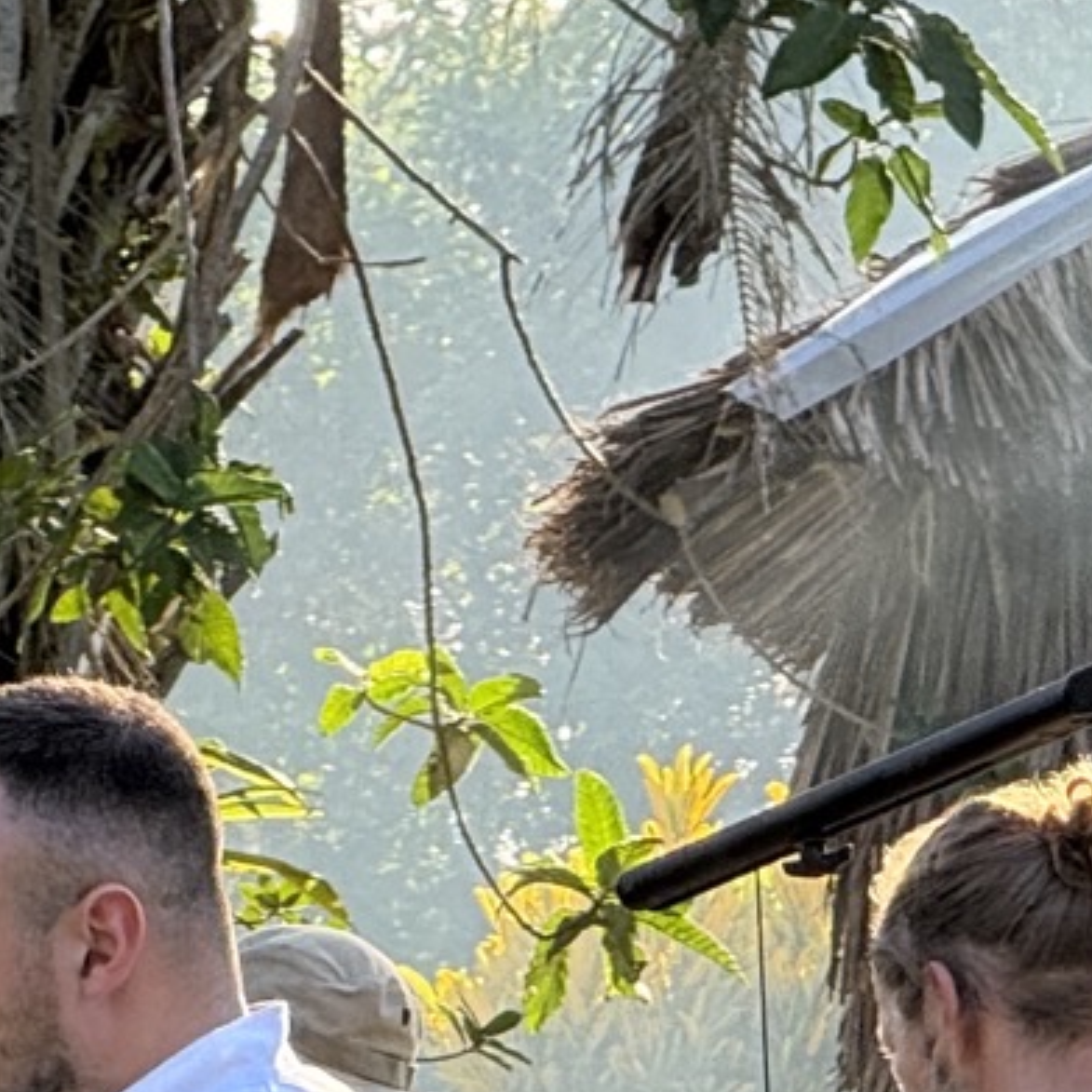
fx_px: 18595
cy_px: 1843
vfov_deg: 3.3
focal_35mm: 521
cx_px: -701
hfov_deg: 3.3
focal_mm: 15.66
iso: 64
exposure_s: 1/277
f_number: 2.8
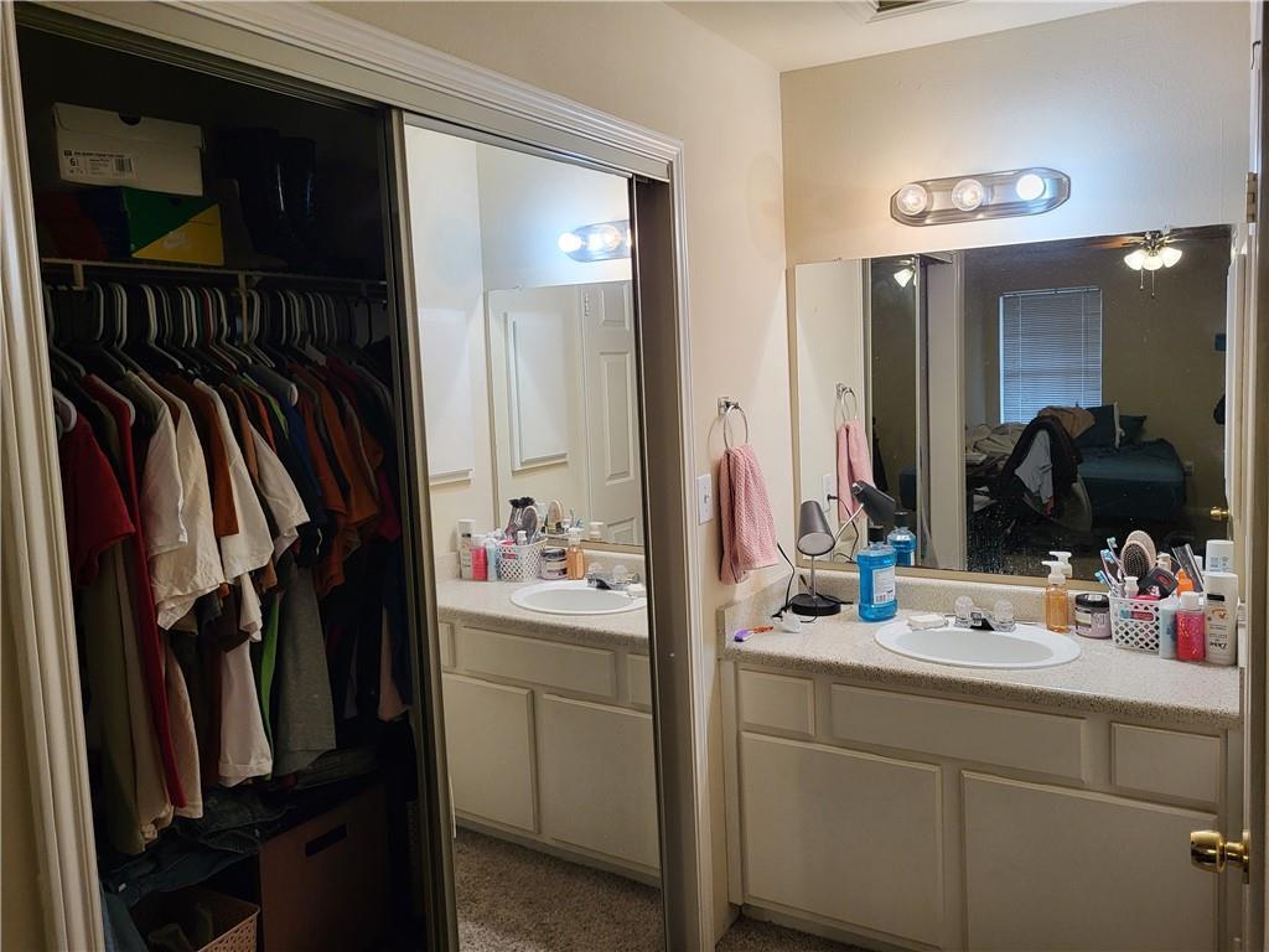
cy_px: 476
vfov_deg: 53.1
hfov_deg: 67.3
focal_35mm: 26
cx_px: 634
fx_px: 953
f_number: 1.8
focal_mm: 5.4
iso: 200
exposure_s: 1/120
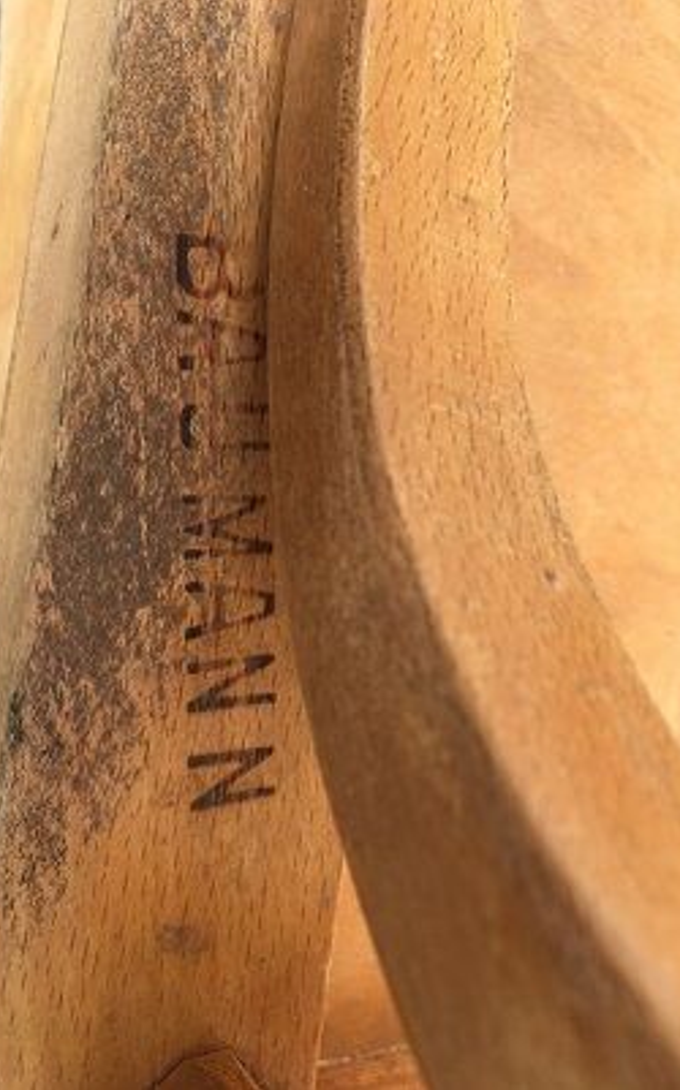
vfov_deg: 61.3
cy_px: 544
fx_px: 921
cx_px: 290
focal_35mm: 31
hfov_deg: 40.4
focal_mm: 4.15
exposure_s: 1/340
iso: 25
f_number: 2.2
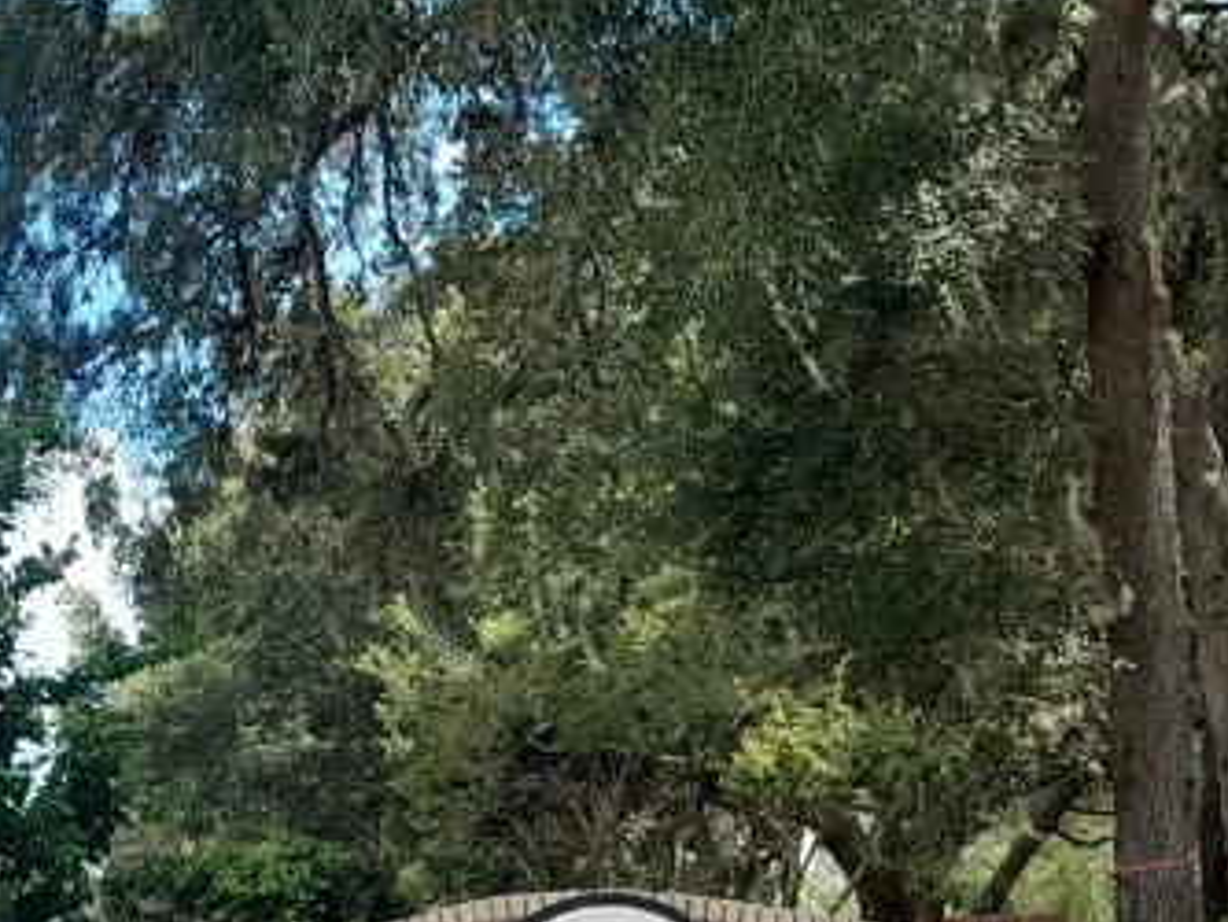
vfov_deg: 16.7
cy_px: 1224
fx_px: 2945
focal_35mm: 83
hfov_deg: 23.5
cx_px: 734
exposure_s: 1/120
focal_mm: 4
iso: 40
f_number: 1.8
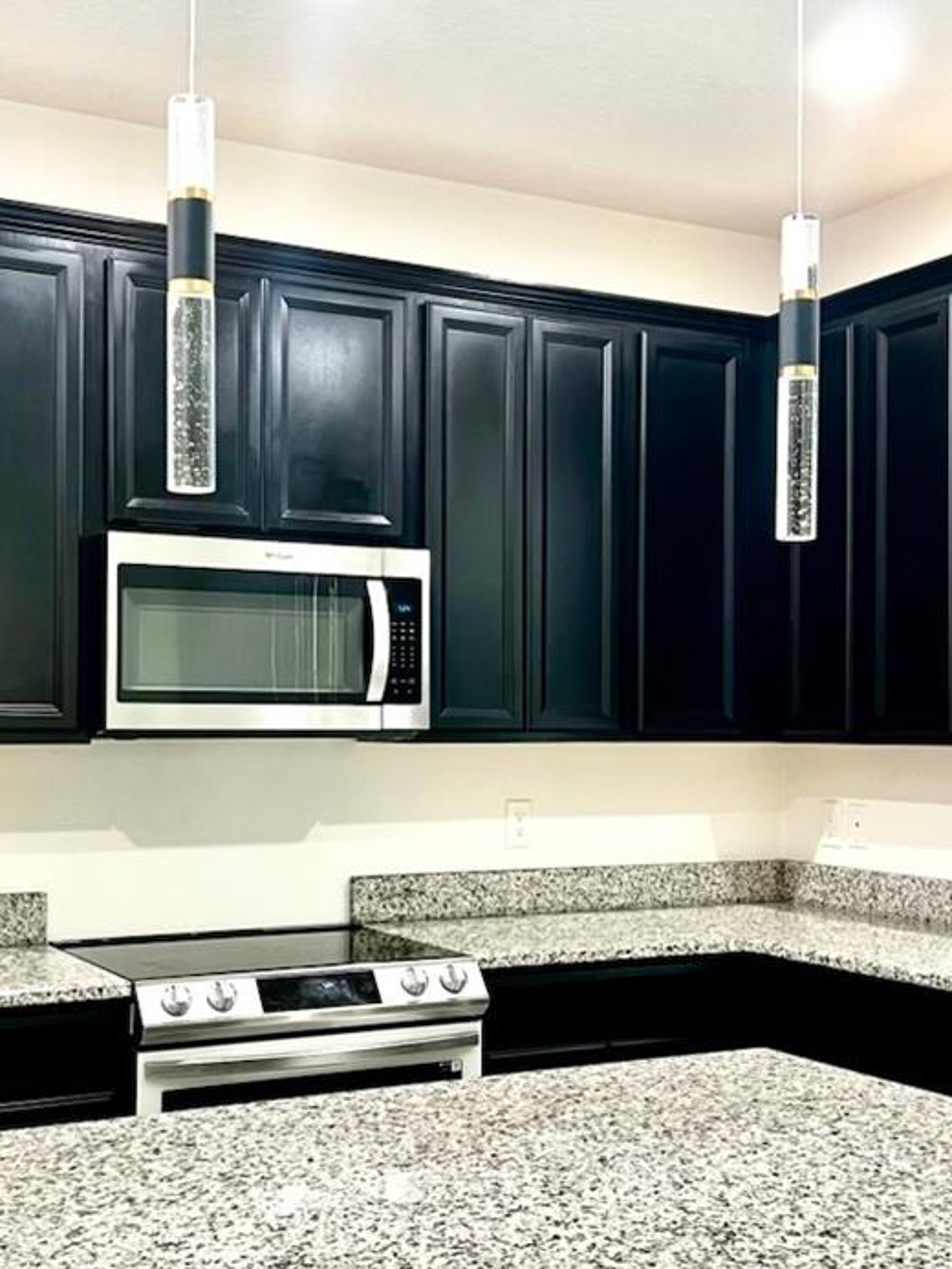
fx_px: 1650
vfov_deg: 42.1
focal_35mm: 45
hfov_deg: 32.2
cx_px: 428
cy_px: 674
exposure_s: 1/60
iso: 160
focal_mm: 5.7
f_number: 1.5
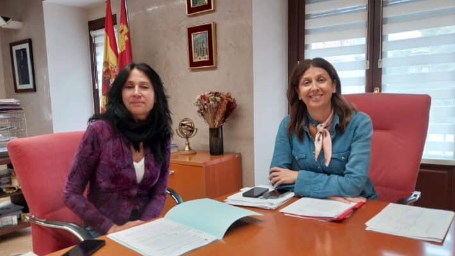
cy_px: 144
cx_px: 225
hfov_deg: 64.3
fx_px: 362
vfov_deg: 38.9
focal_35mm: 30
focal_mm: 4
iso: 125
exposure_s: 1/50
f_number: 1.8
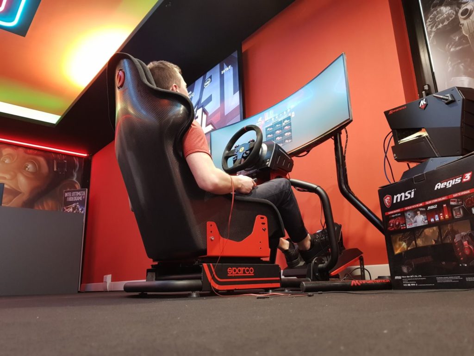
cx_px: 237
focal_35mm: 26
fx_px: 356
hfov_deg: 67.3
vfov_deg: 53.1
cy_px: 178
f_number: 1.7
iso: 200
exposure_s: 1/16
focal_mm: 4.2
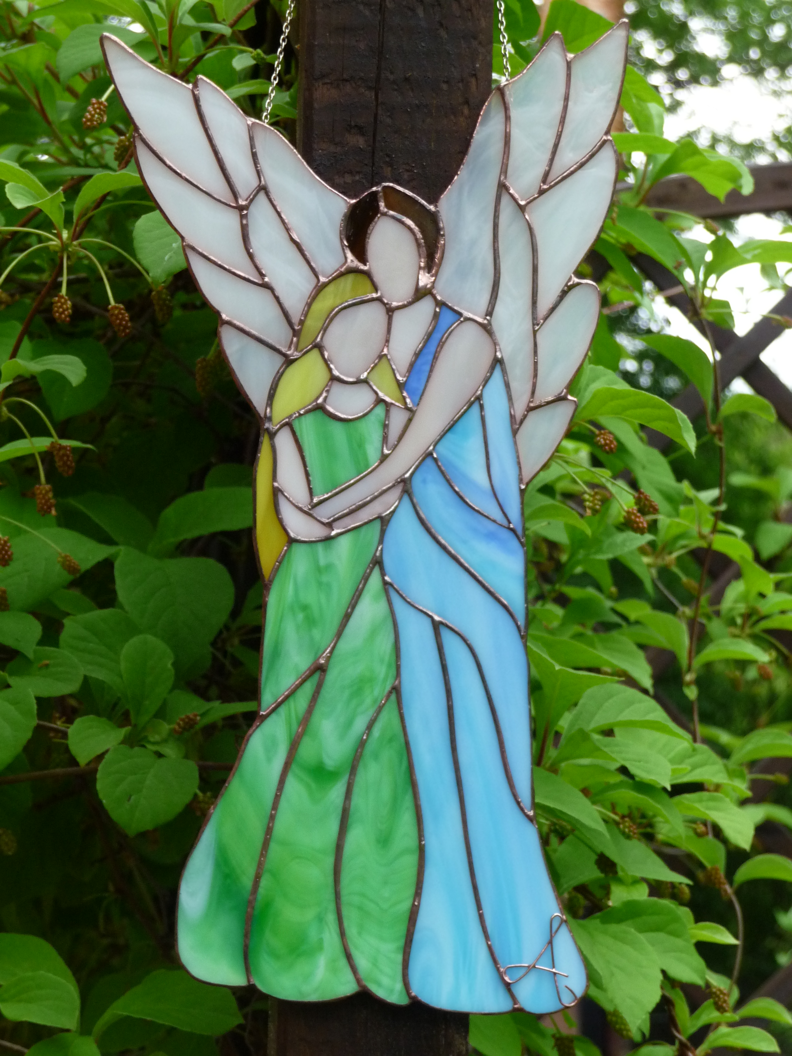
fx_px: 3417
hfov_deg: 13.2
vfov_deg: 17.6
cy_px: 528
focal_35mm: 112
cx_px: 396
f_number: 4.7
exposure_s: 1/50
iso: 250
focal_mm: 19.1
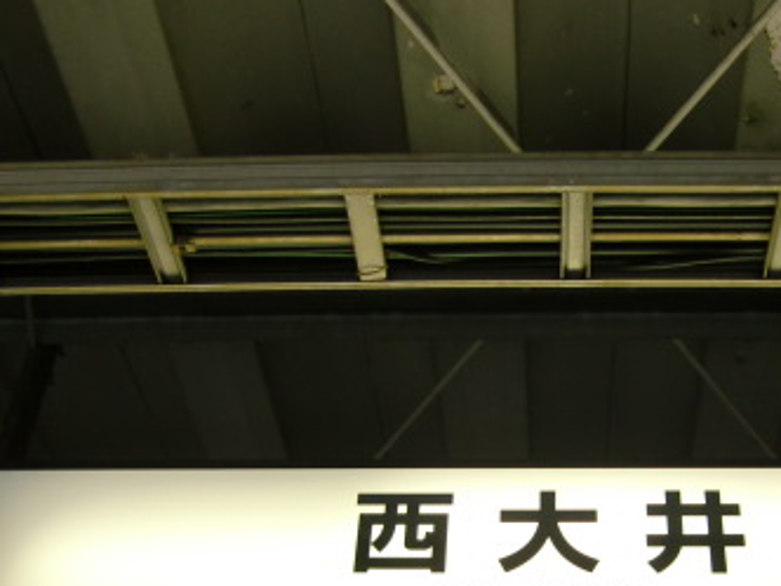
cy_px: 560
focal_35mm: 54
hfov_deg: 35.1
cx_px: 546
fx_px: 1218
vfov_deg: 25.9
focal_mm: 4.9
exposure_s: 1/60
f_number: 2.6
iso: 80
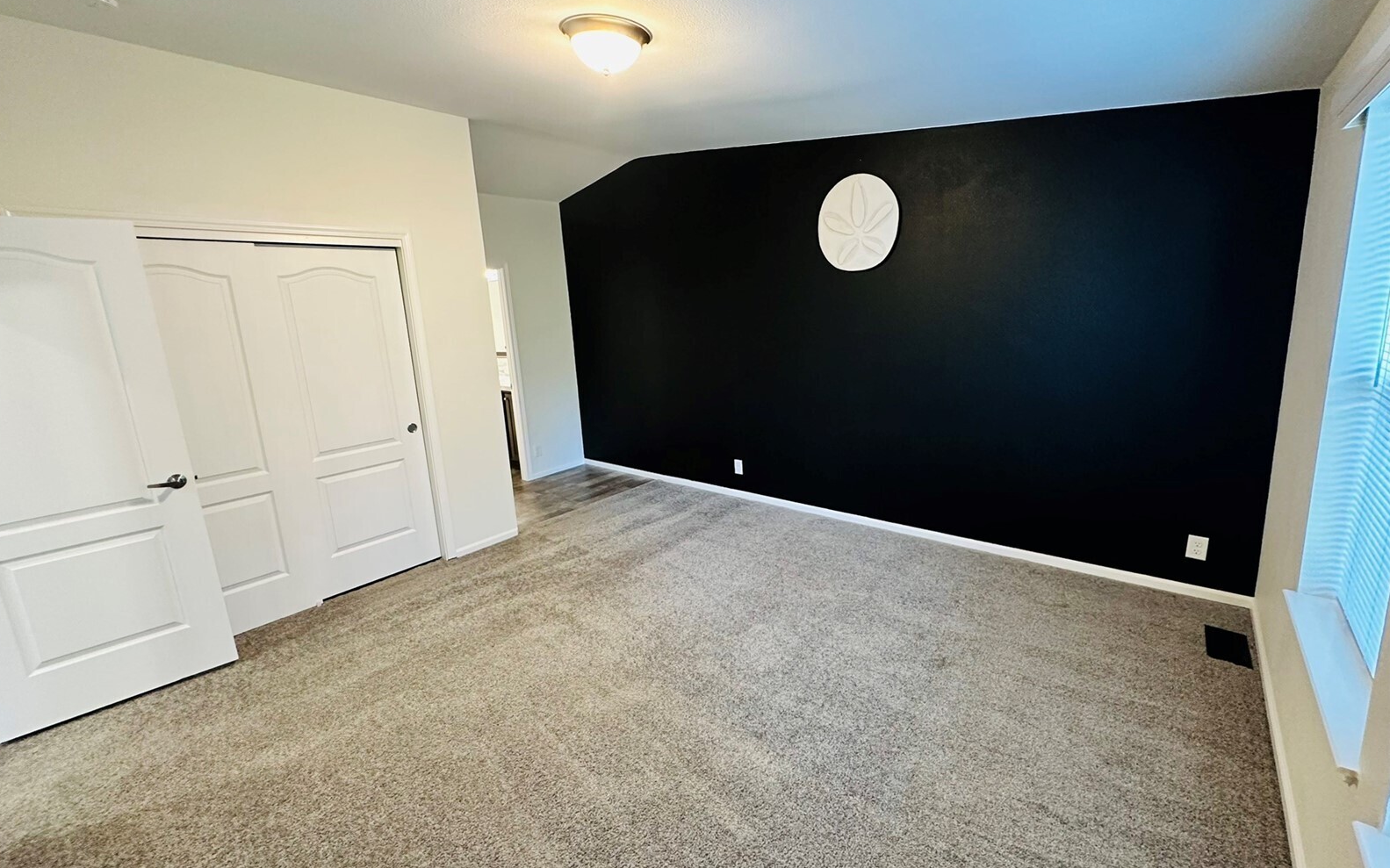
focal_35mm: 15
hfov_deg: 101.5
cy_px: 415
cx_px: 689
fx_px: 568
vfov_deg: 74.7
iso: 400
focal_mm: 2.22
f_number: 2.2
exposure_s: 1/60
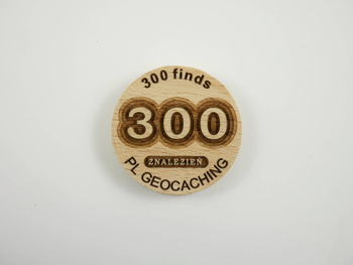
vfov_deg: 24.4
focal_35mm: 60
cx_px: 176
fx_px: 612
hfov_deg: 32.2
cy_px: 132
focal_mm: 30
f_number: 9
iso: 200
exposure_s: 1/15
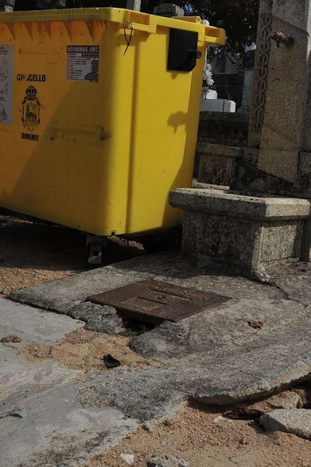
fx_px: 662
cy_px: 184
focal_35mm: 51
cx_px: 225
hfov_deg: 26.2
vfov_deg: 38.7
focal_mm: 35
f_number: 16
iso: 200
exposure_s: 1/320
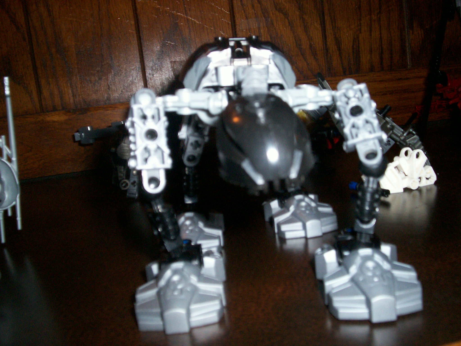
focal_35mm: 36
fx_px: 479
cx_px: 230
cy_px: 173
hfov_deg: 51.4
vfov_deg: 39.7
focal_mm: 5.9
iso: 140
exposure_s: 1/64
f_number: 4.5
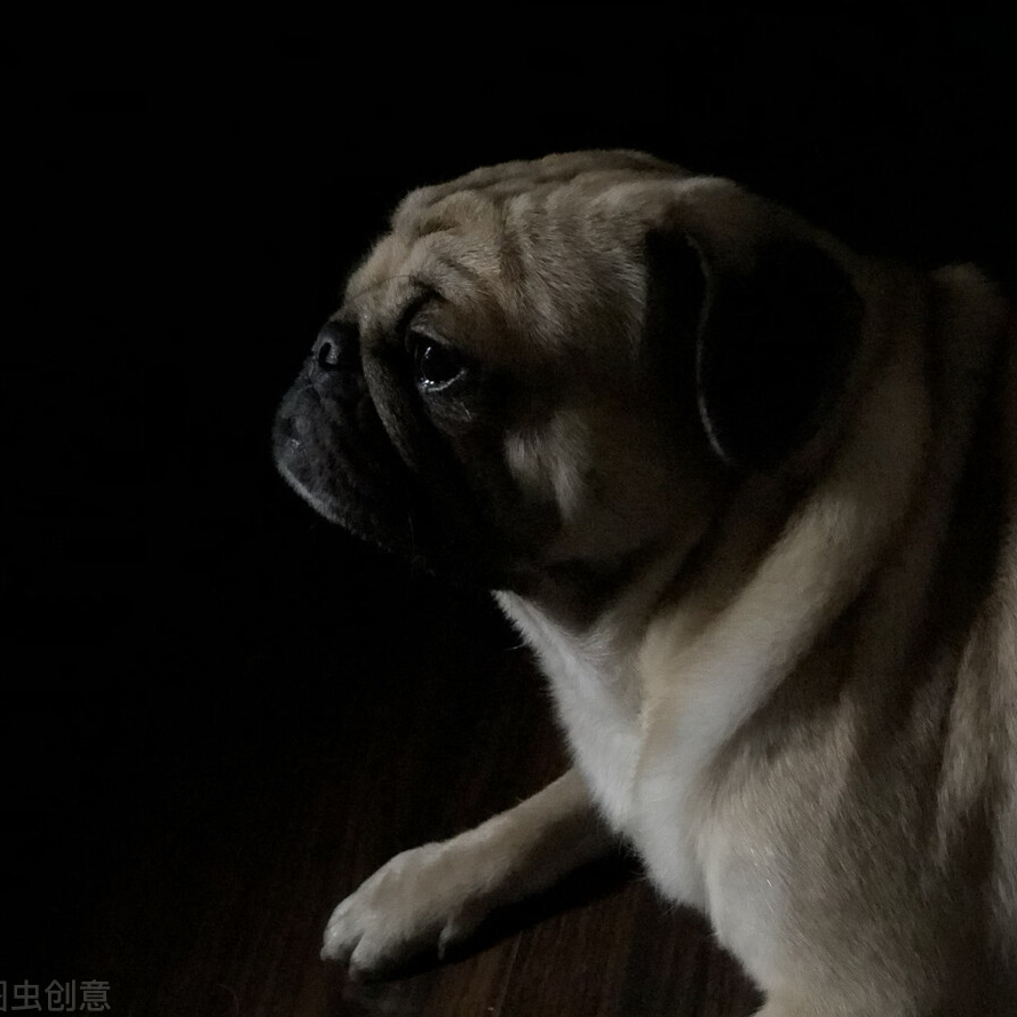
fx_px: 2260
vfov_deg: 25.4
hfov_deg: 25.3
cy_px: 509
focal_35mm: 68
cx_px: 657
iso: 1250
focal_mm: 6.6
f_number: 2.8
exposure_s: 1/60
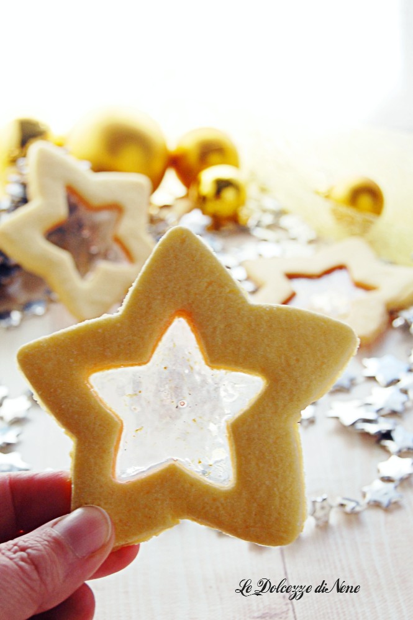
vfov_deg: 33.4
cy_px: 310
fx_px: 1034
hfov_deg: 22.6
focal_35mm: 60
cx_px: 206
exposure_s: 1/60
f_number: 8
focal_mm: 40
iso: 250
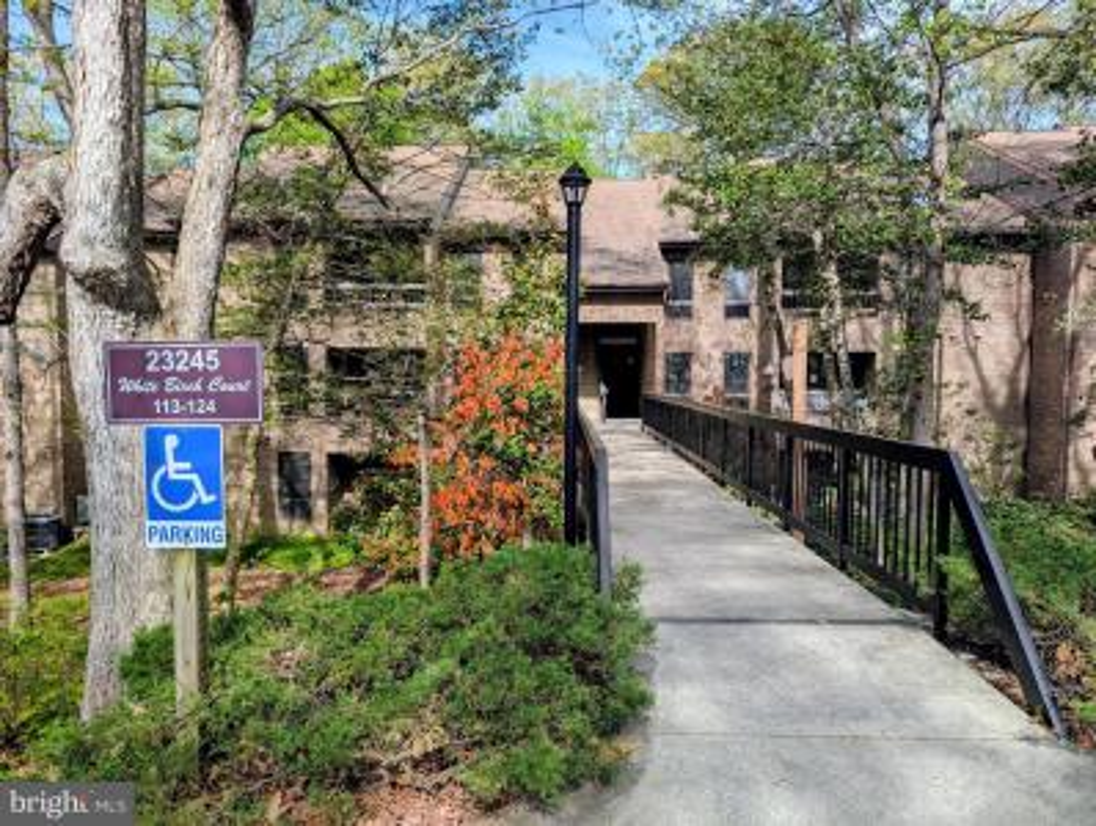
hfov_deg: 71.5
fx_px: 761
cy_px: 413
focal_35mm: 24
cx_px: 548
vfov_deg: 57.0
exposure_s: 1/514
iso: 20
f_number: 1.68
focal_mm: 6.9
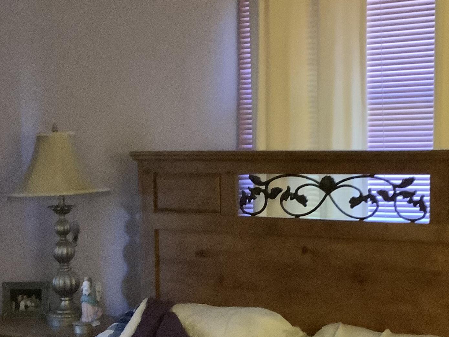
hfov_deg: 29.0
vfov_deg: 21.9
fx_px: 869
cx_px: 242
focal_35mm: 67
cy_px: 222
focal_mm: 3.3
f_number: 2.4
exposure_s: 1/24
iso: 640
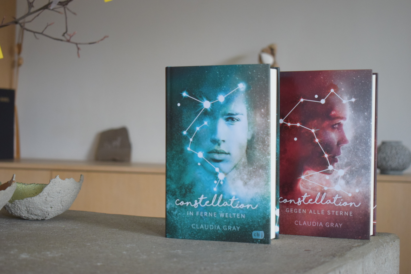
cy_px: 137
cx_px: 206
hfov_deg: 31.9
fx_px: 719
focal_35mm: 63
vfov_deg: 21.6
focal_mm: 42
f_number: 5
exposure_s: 1/60
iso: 2000
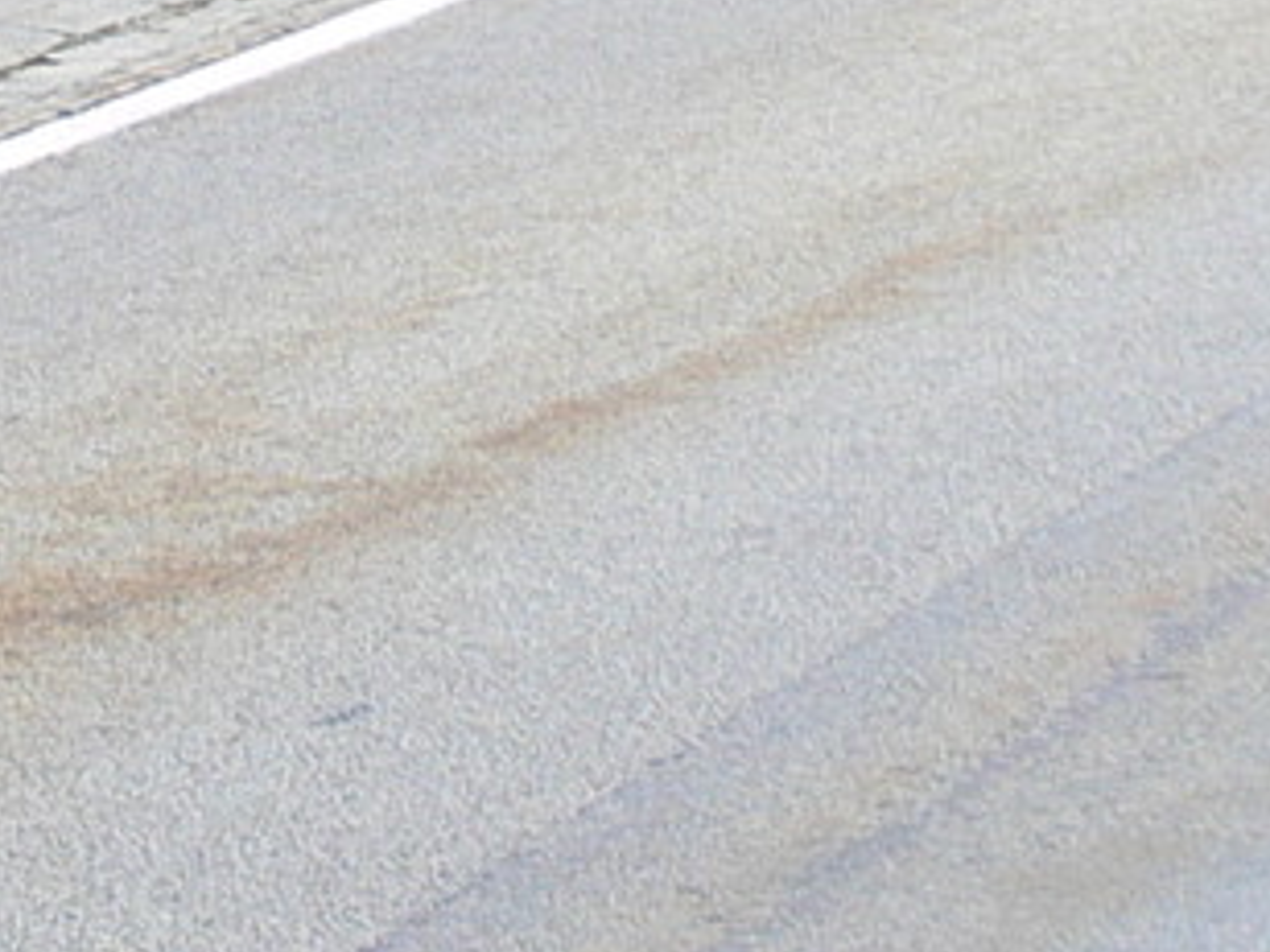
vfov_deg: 5.9
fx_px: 8879
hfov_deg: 8.1
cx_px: -427
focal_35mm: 242
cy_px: -1319
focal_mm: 7.4
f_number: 2.8
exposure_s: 1/60
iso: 80
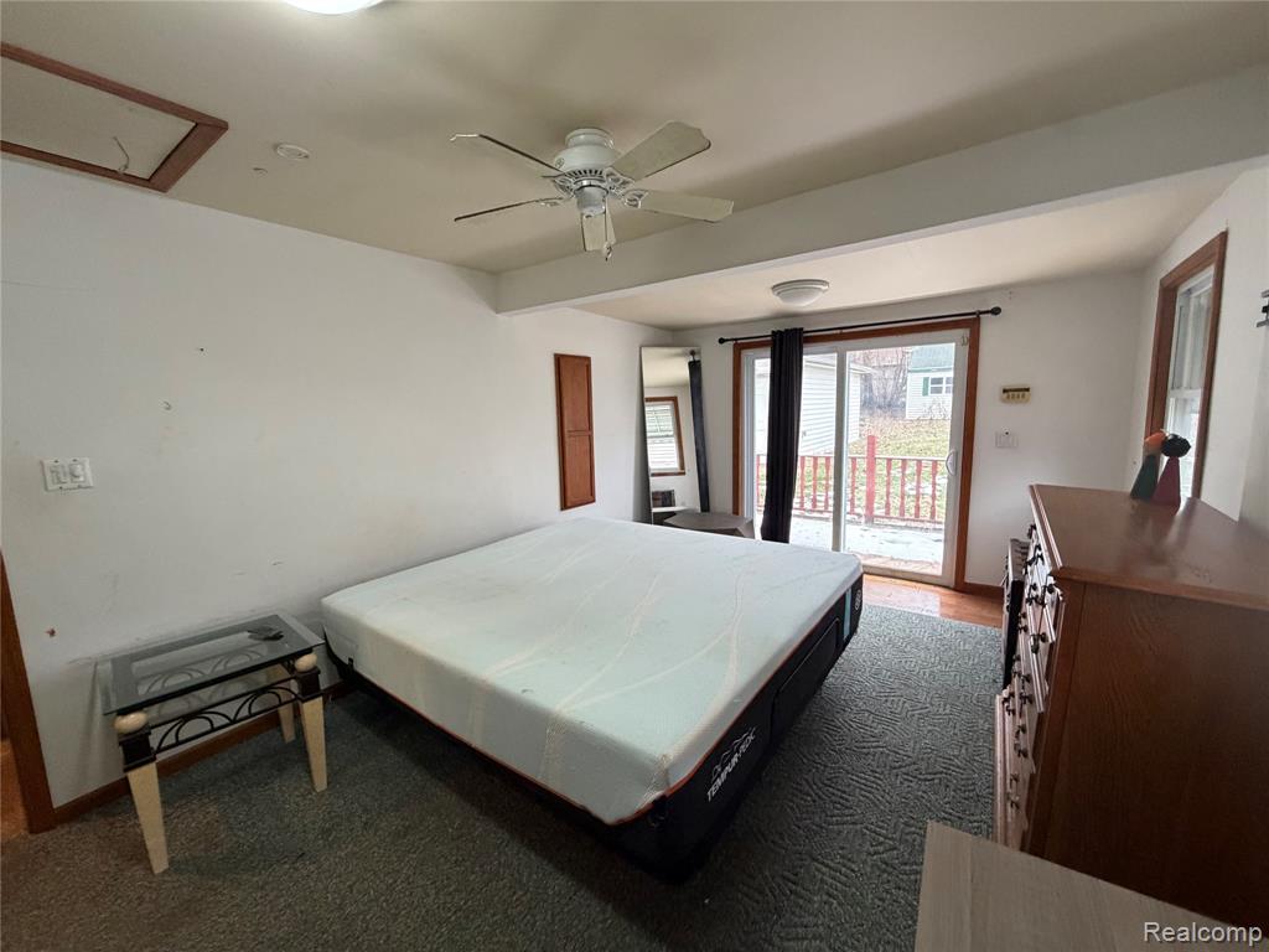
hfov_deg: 102.1
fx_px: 513
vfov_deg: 85.7
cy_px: 476
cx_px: 634
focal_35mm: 14
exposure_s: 1/60
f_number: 2.2
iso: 400
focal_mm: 2.22
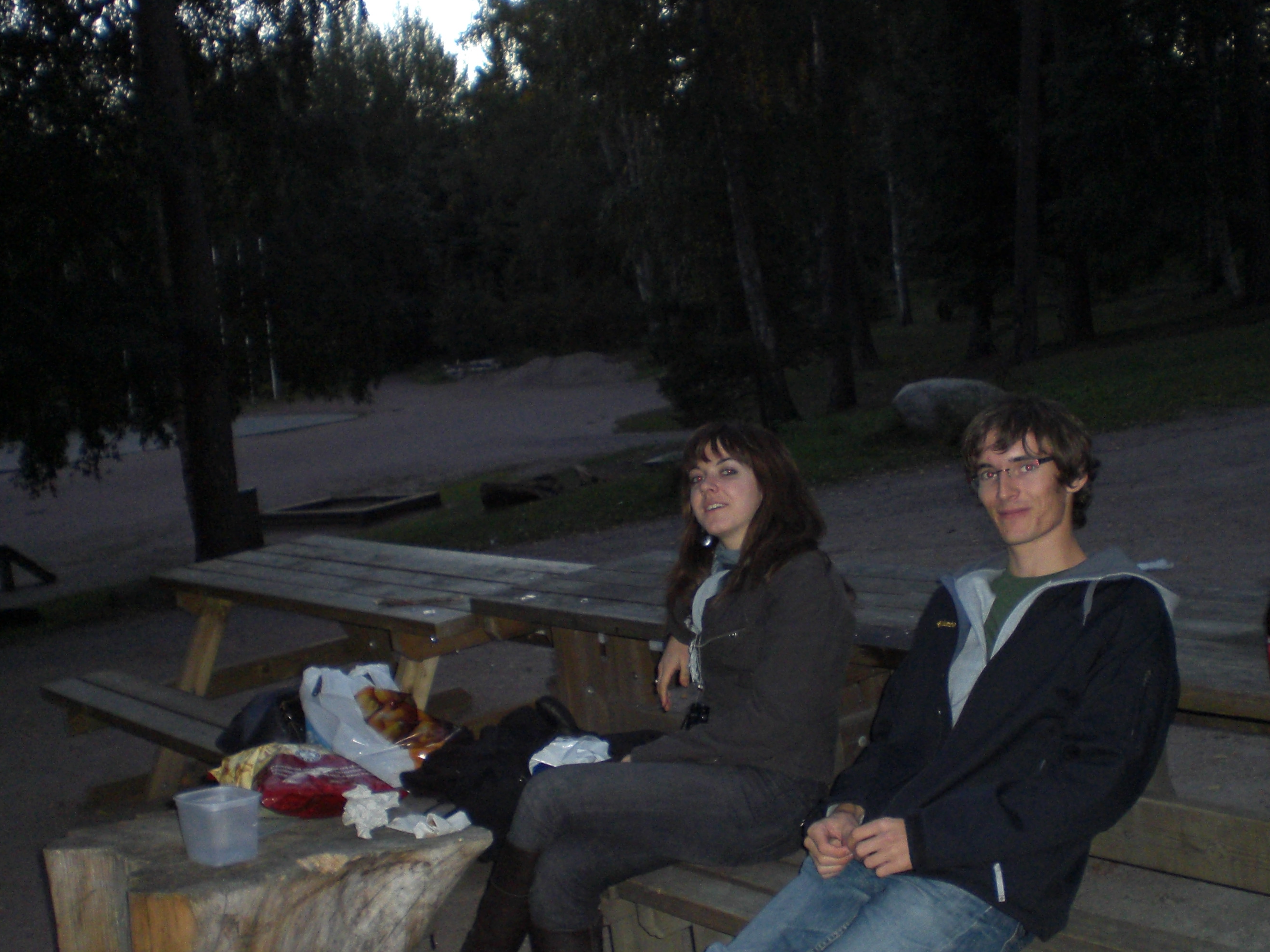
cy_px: 506
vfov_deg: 32.9
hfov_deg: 42.9
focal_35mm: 44
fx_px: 1614
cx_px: 699
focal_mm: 6.3
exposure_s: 1/60
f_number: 3.1
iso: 200
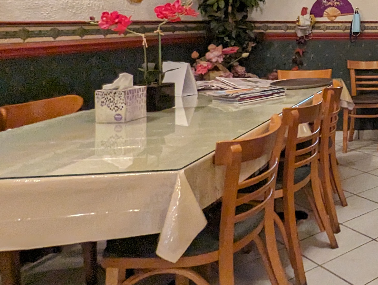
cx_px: 516
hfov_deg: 33.3
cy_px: 12
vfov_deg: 36.4
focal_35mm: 36
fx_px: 394
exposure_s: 1/120
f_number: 2.2
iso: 574
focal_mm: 1.95
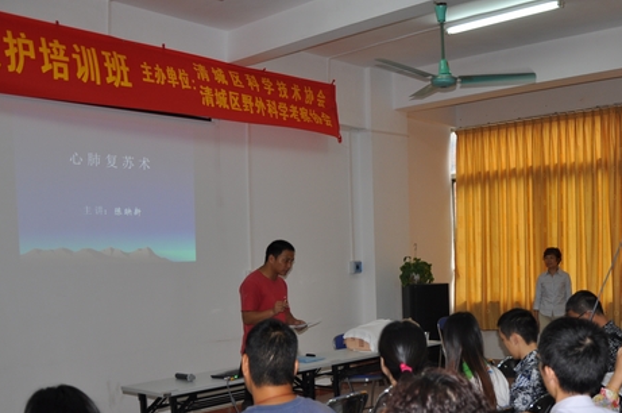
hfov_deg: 46.5
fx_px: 707
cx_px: 428
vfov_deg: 32.3
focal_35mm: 41
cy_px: 273
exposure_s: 1/60
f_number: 3.5
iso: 200
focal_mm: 18
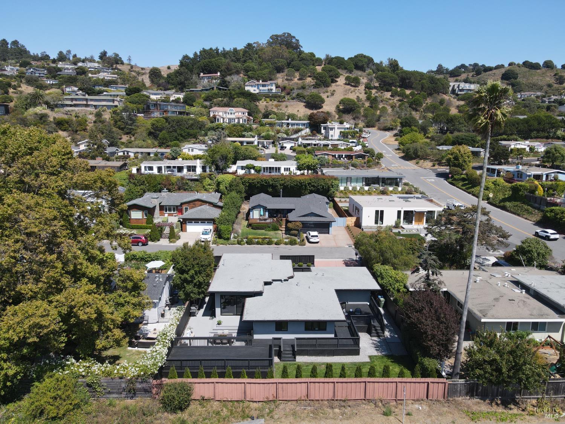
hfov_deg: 71.6
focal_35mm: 24
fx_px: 392
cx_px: 282
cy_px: 212
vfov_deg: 56.8
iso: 100
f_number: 2.8
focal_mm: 4.5
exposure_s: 1/640
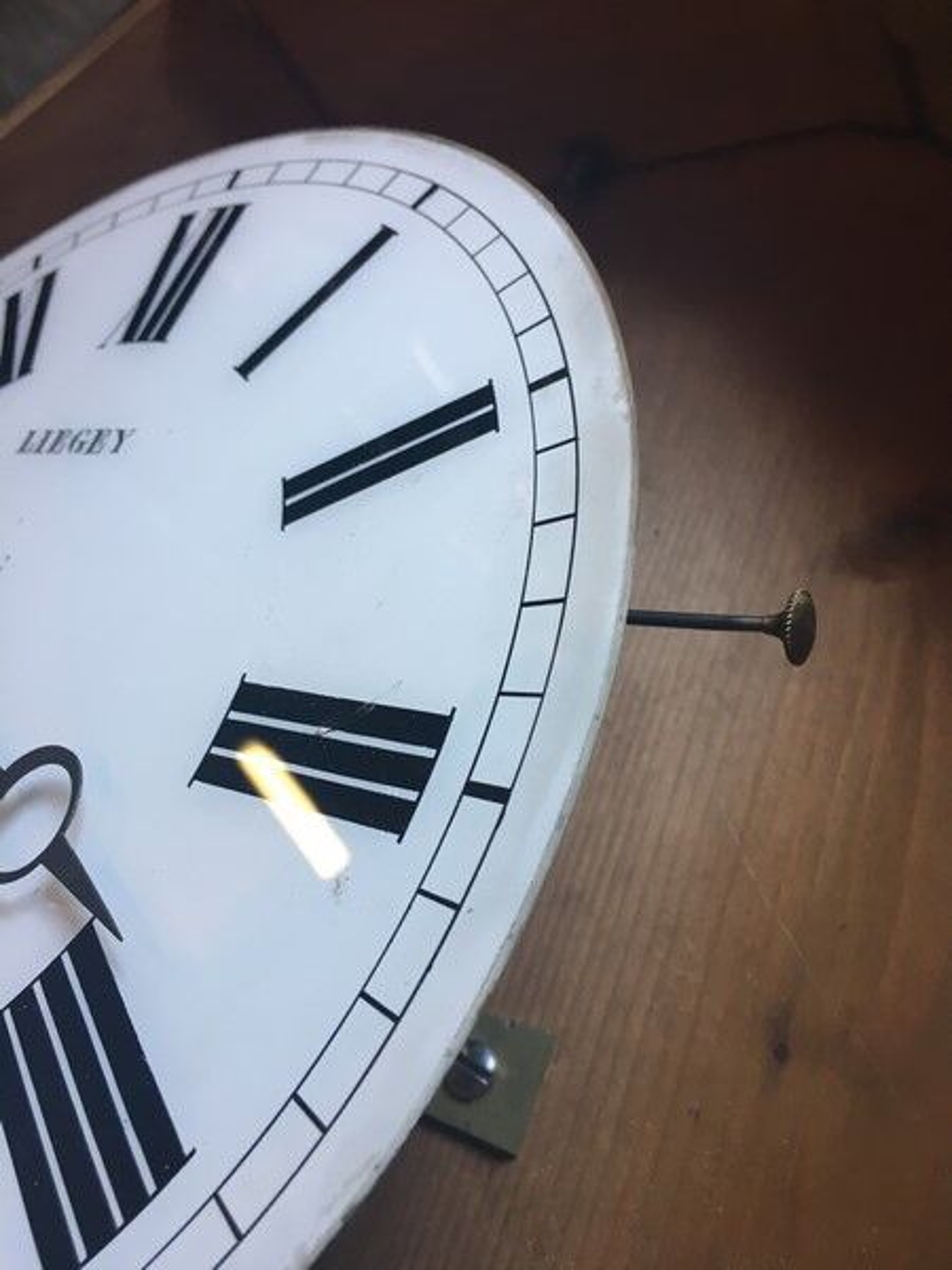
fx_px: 1063
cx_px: 476
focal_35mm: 29
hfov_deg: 48.2
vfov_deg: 61.7
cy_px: 635
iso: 64
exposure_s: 1/33
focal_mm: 4.15
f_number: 2.2
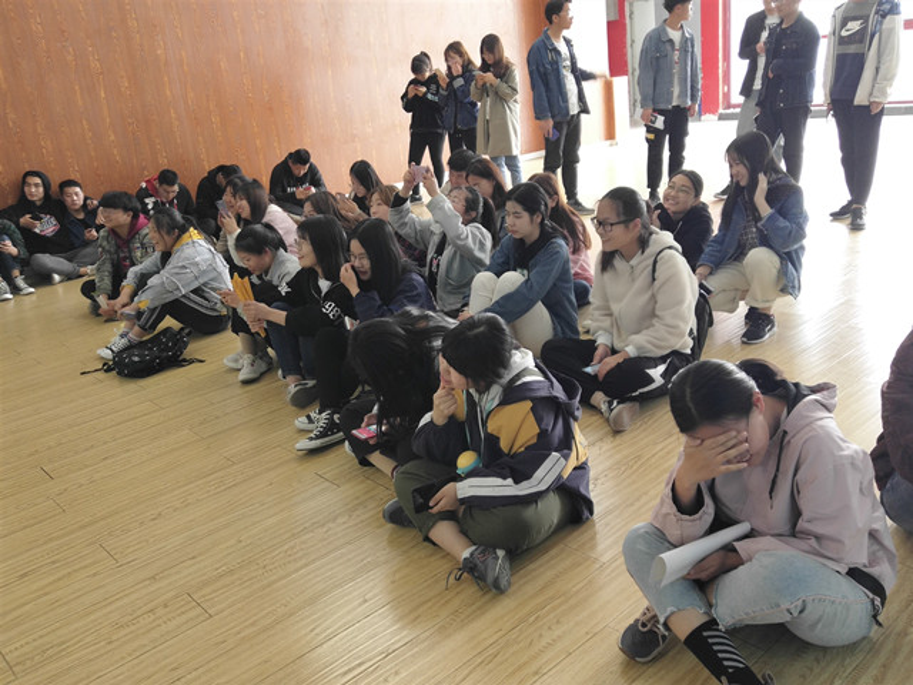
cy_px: 342
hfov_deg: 52.6
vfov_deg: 40.7
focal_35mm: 35
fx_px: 923
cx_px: 456
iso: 442
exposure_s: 1/50
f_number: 1.8
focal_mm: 3.95
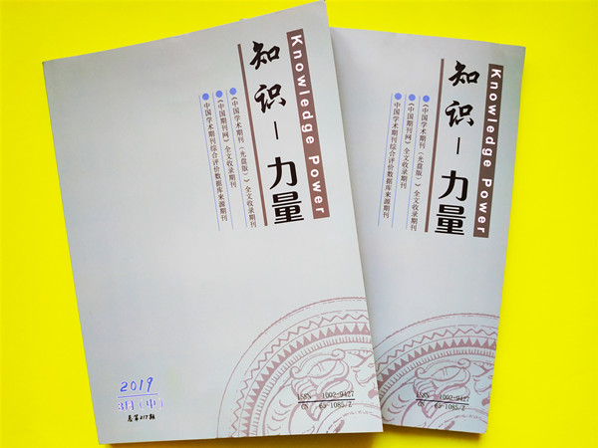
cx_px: 299
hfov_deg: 71.6
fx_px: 415
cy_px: 224
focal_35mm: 24
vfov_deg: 56.8
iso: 200
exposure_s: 1/25
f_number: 1.9
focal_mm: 3.94
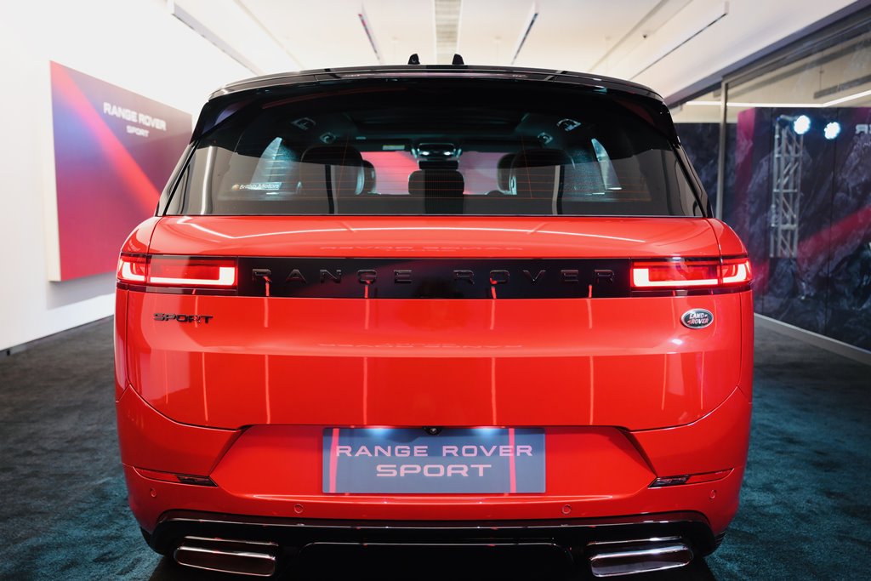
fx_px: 762
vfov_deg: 41.7
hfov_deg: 59.5
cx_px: 436
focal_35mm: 32
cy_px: 290
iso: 1600
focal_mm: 31.5
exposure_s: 1/40
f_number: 3.5
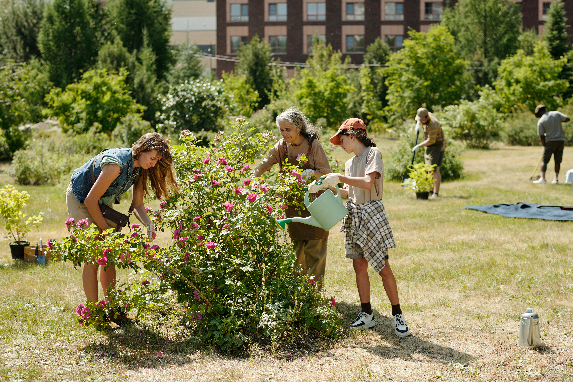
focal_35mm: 58
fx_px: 923
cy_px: 191
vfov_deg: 23.4
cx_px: 286
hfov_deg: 34.5
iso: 100
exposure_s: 1/500
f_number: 3.2
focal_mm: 58
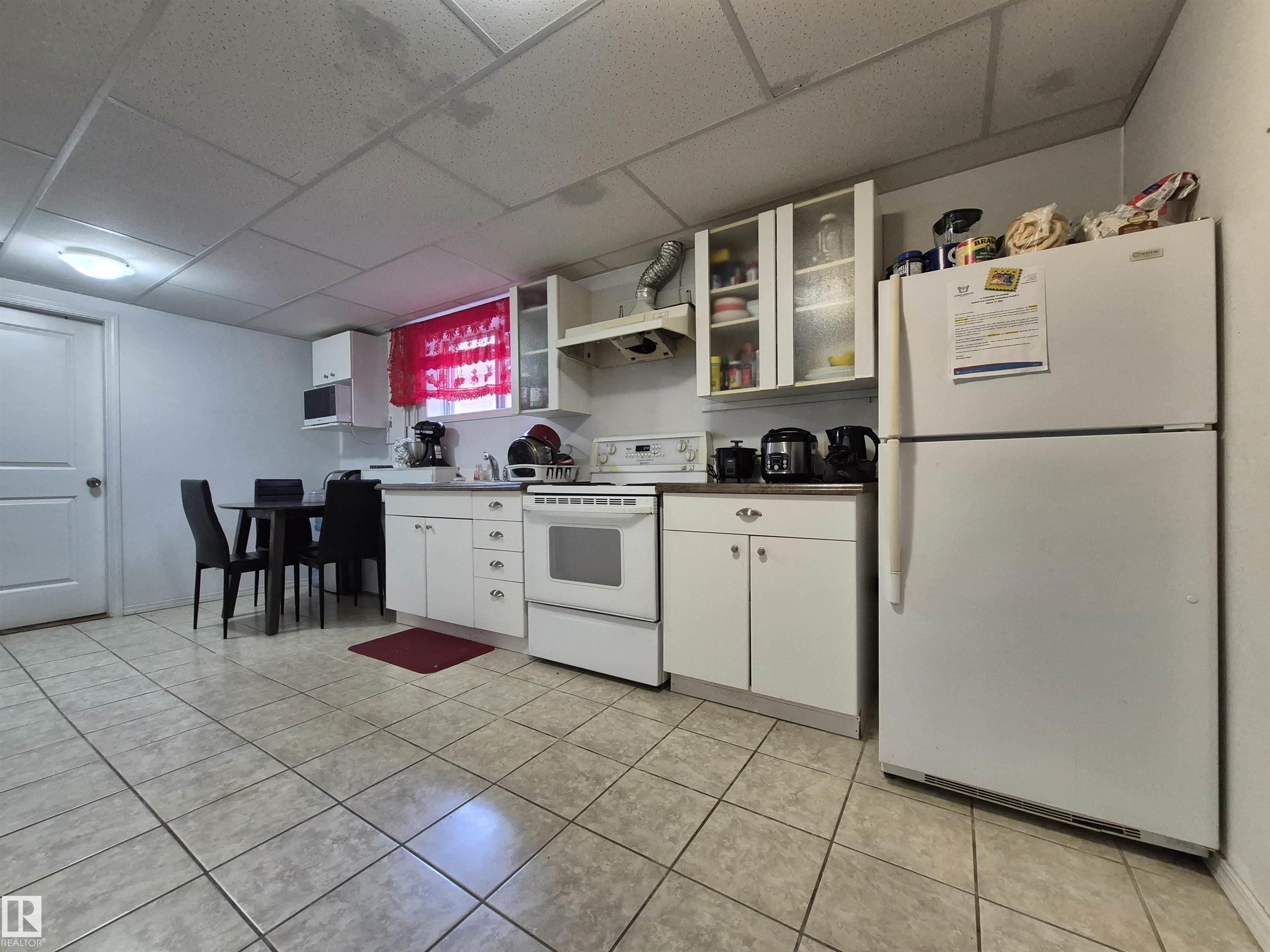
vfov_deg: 89.9
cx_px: 635
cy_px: 476
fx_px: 477
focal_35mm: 13
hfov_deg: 106.2
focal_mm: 1.74
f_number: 2.2
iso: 500
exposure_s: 1/60
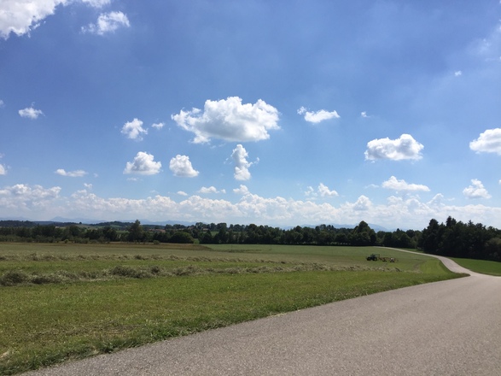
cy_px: 188
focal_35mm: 29
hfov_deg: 61.7
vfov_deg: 48.2
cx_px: 250
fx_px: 420
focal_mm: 4.15
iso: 32
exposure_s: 1/3968
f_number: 2.2
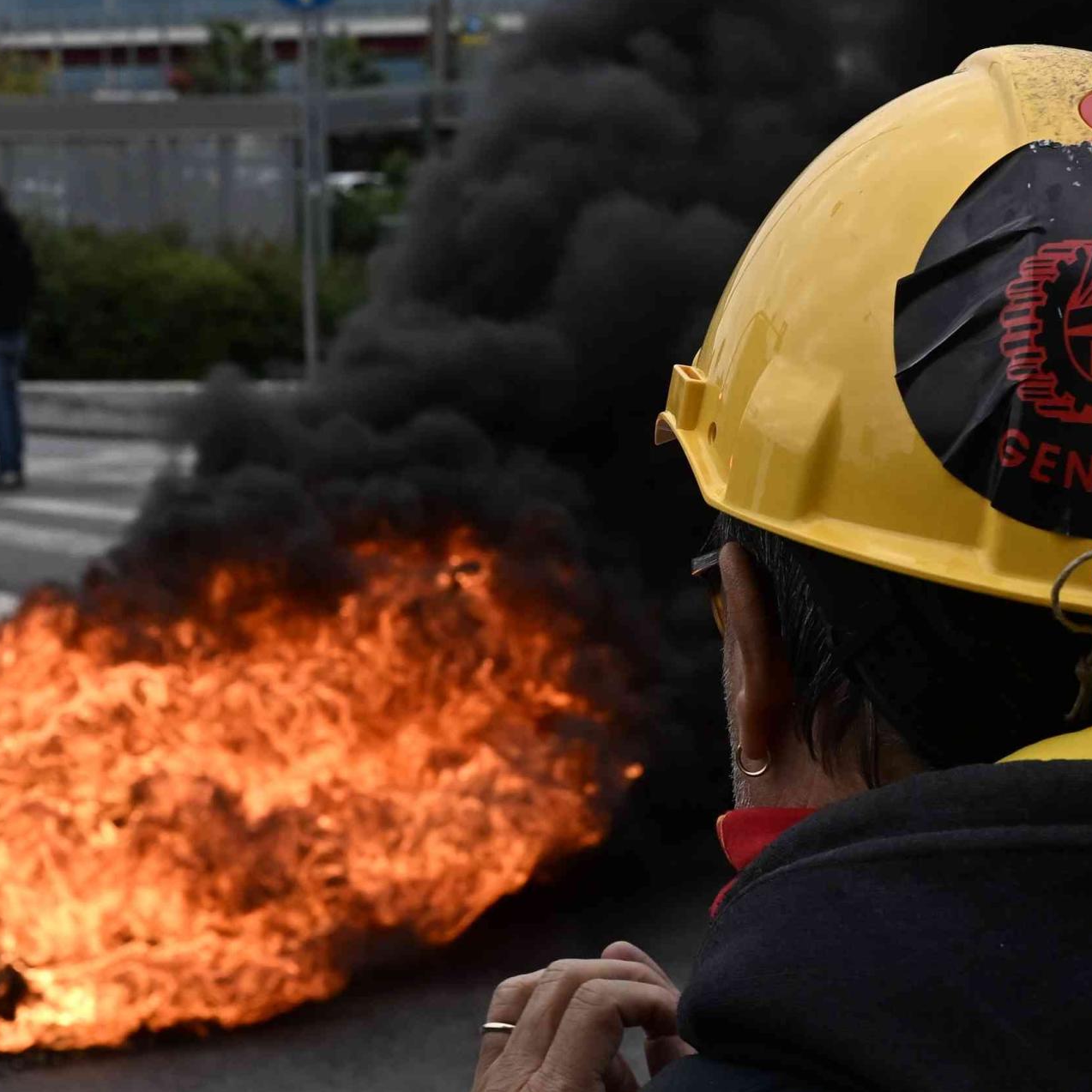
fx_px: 2855
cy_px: 401
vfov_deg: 21.6
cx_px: 608
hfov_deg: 21.6
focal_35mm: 80
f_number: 6.3
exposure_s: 1/640
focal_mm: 26
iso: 320
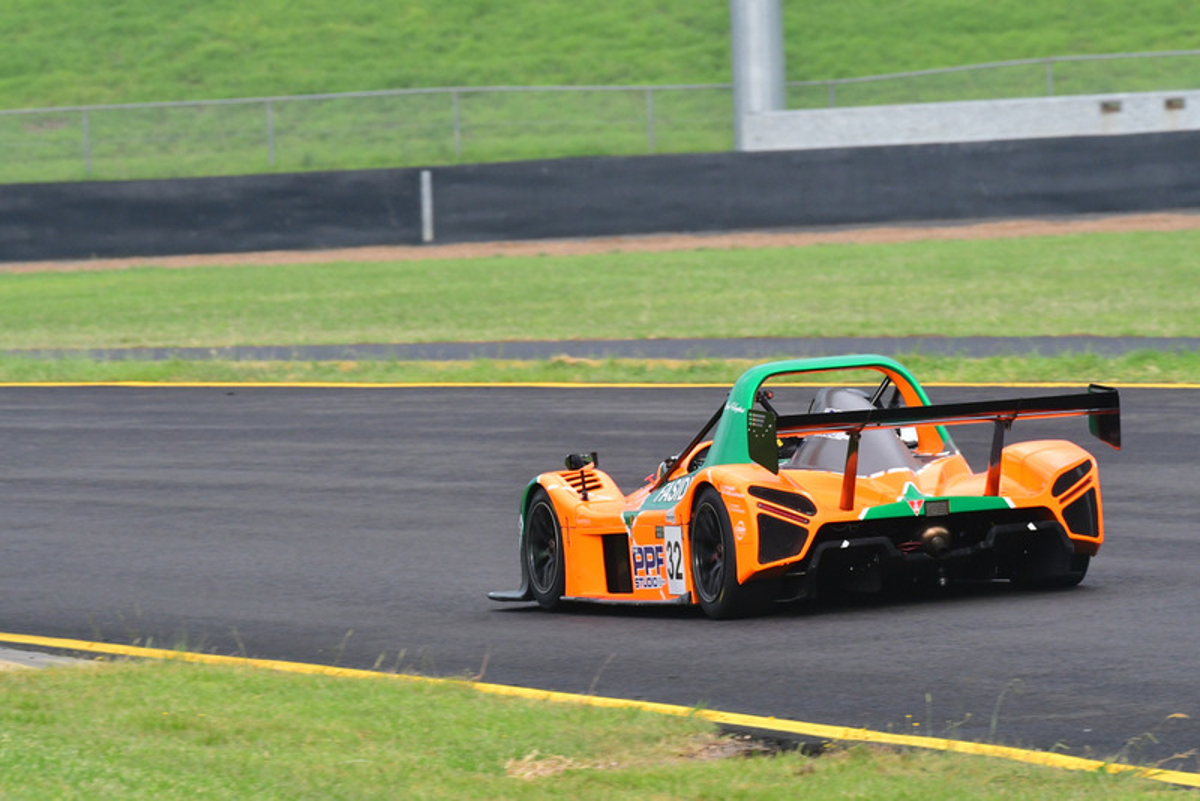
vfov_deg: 2.7
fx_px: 17005
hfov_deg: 4.0
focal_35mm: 510
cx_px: 600
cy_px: 400
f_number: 10
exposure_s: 1/640
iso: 1250
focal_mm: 340
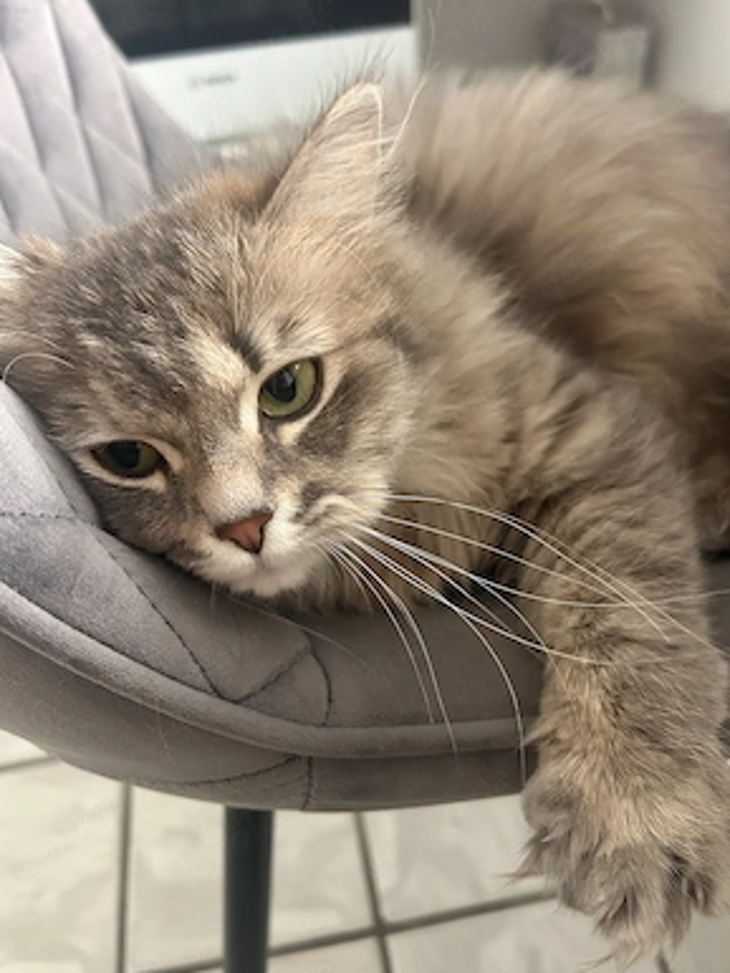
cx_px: 354
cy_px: 475
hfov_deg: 51.4
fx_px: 759
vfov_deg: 65.3
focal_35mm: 27
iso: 320
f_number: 1.5
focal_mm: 5.7
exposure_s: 1/60
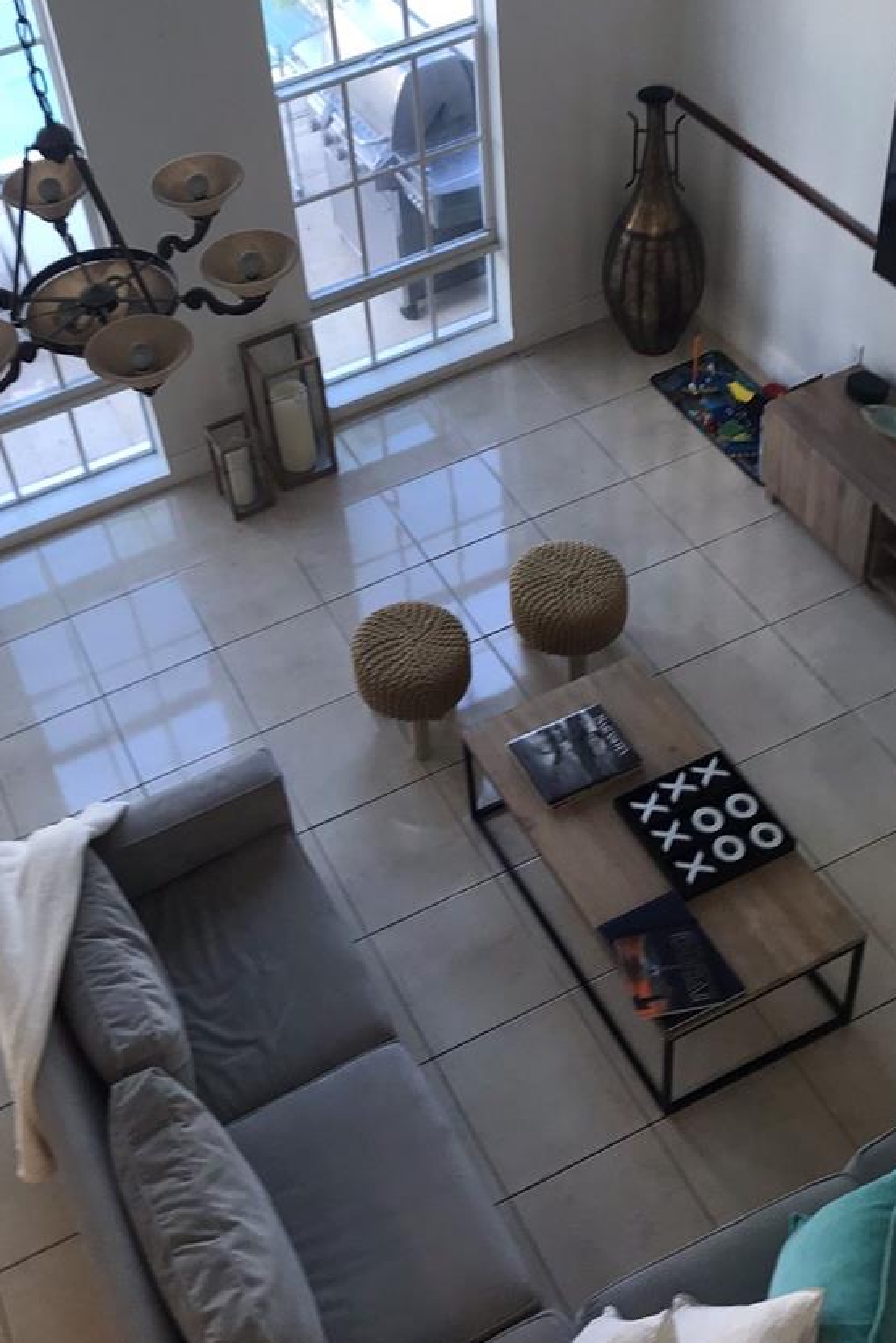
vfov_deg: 45.8
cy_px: 473
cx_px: 300
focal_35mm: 42
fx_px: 1567
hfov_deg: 31.7
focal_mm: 3.99
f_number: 1.8
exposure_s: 1/60
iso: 32
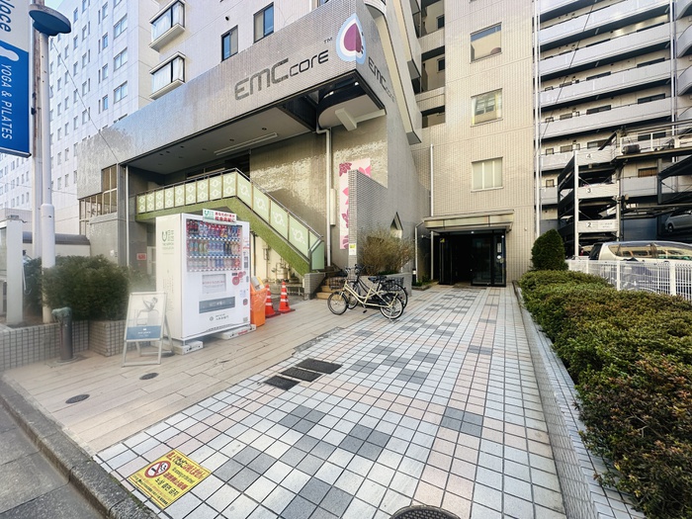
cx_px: 346
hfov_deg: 102.1
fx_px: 280
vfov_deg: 85.7
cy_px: 260
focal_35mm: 14
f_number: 2.2
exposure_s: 1/249
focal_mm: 2.22
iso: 40
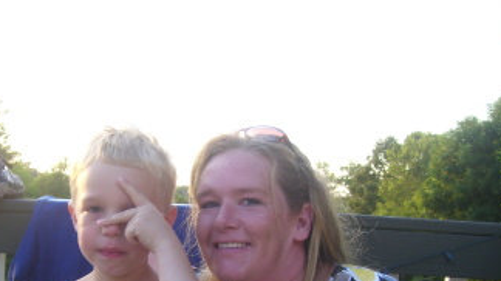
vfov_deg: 21.0
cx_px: 178
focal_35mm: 56
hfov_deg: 36.9
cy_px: 243
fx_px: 744
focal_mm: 6
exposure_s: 1/60
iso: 80
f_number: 2.7
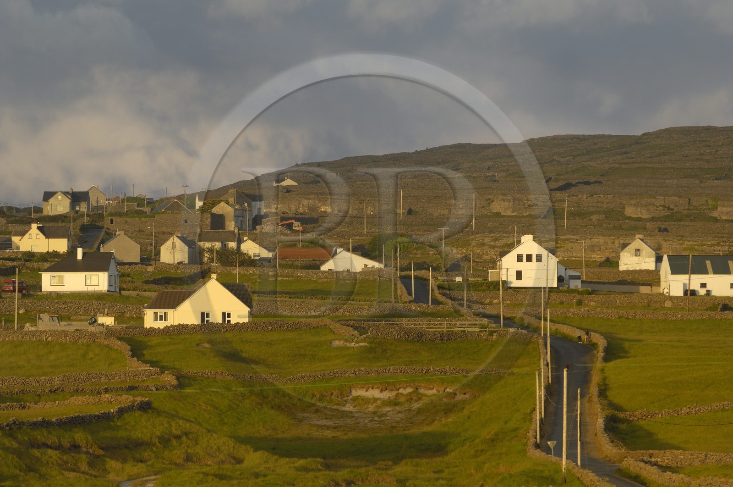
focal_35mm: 285
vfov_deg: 4.8
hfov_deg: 7.2
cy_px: 244
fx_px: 5795
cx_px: 366
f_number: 5.6
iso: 100
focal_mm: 190
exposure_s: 1/125
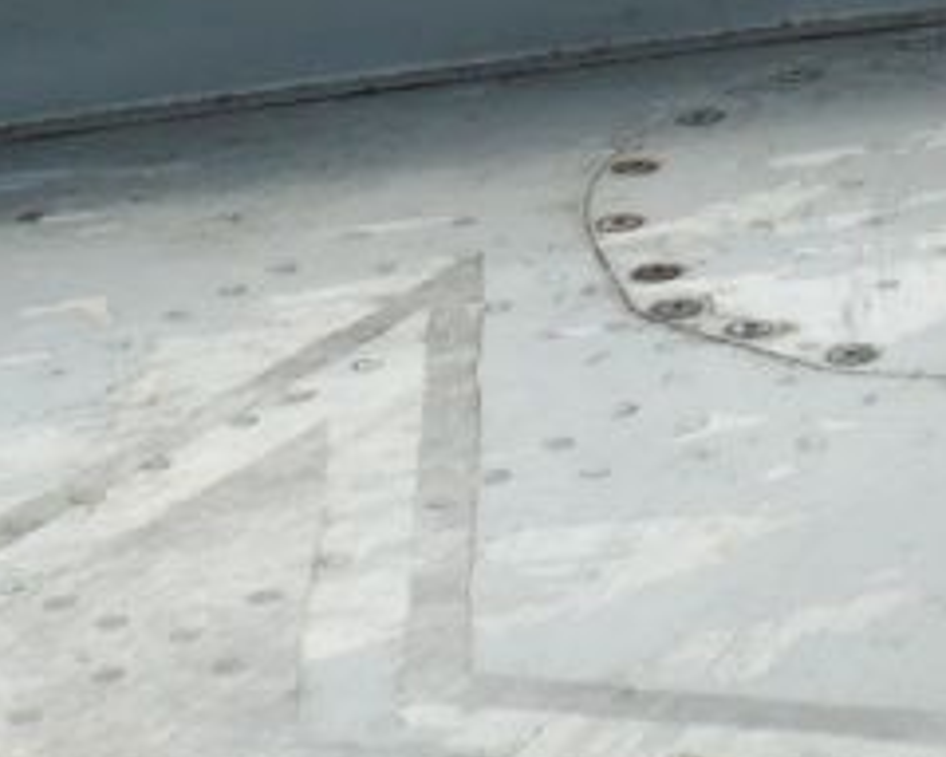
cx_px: 1683
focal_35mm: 146
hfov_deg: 12.2
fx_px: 4088
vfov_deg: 10.2
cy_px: -414
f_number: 8
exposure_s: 1/320
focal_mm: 5.8
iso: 100
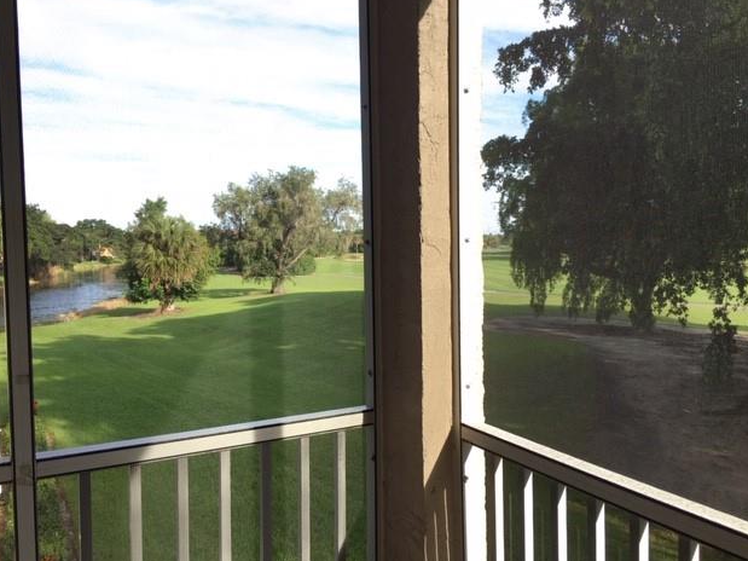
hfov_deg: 60.0
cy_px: 278
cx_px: 373
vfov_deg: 46.8
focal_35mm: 30
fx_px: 648
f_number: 2.2
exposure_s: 1/268
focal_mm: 4.15
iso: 25
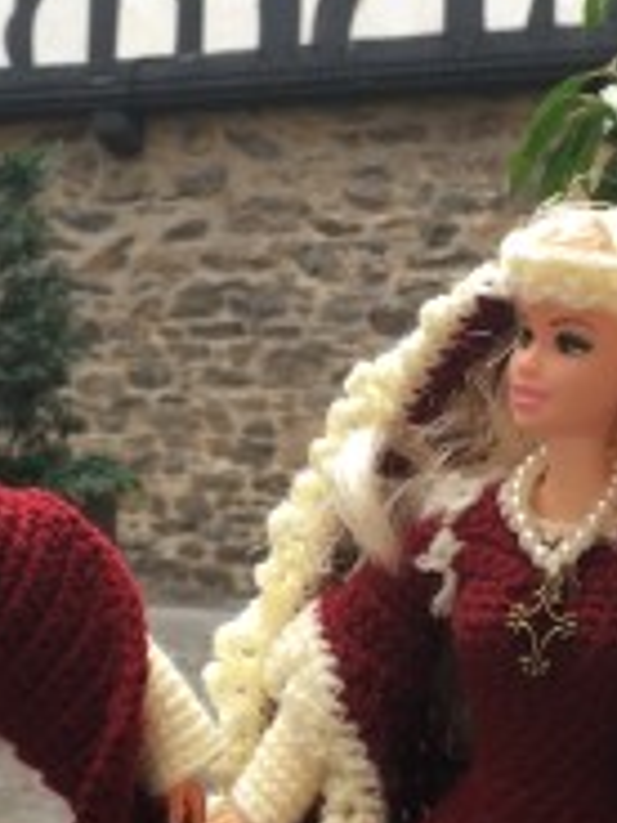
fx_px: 2400
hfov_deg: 14.6
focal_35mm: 101
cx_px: 277
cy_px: 510
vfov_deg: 19.4
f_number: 2.2
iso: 25
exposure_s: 1/50
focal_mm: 4.15
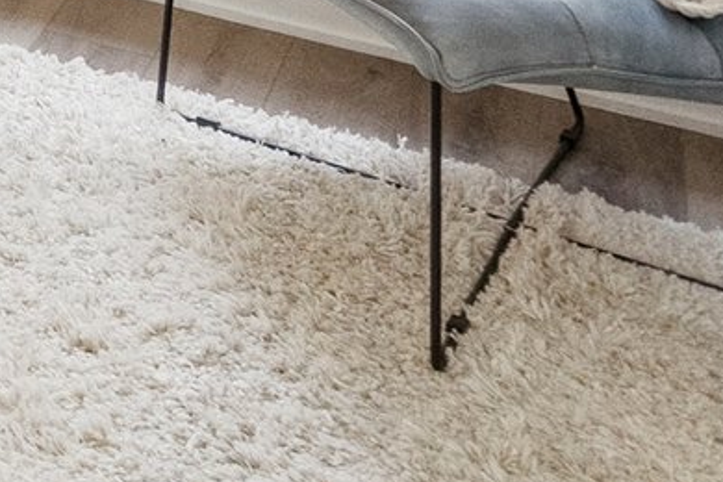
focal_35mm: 84
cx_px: -688
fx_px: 1687
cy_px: -685
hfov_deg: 17.7
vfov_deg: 12.6
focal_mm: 16
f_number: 4
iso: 4000
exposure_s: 1/125
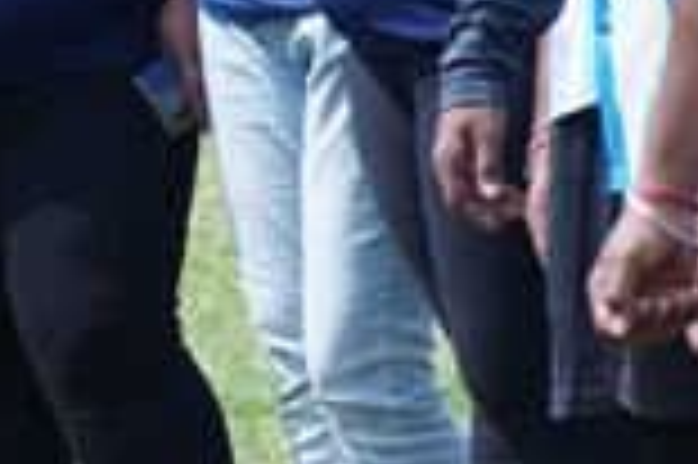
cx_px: -594
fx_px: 12744
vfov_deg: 2.1
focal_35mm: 658
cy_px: -392
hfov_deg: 3.1
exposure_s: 1/400
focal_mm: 85
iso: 100
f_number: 4.5
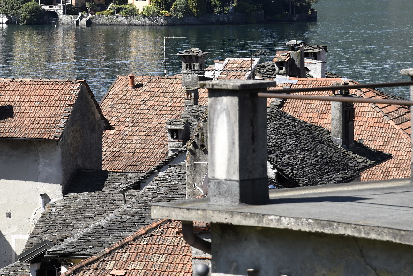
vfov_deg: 6.7
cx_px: 51
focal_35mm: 204
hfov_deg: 10.0
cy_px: 33
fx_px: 2341
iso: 100
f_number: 9
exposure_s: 1/160
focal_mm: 110
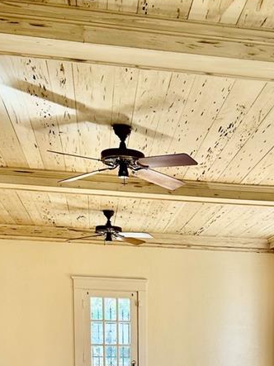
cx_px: 243
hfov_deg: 22.1
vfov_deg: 27.0
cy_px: 418
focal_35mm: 65
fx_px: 686
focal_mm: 6.86
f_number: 1.78
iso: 100
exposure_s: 1/121
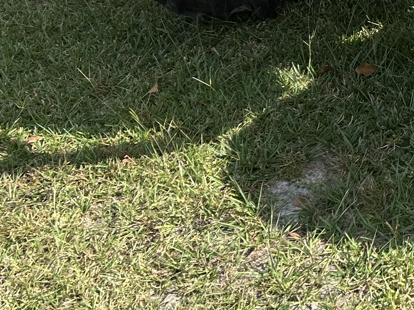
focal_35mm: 91
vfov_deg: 15.4
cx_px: 564
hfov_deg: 19.5
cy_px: -109
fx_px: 1088
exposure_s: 1/1698
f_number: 1.5
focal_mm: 5.7
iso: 50
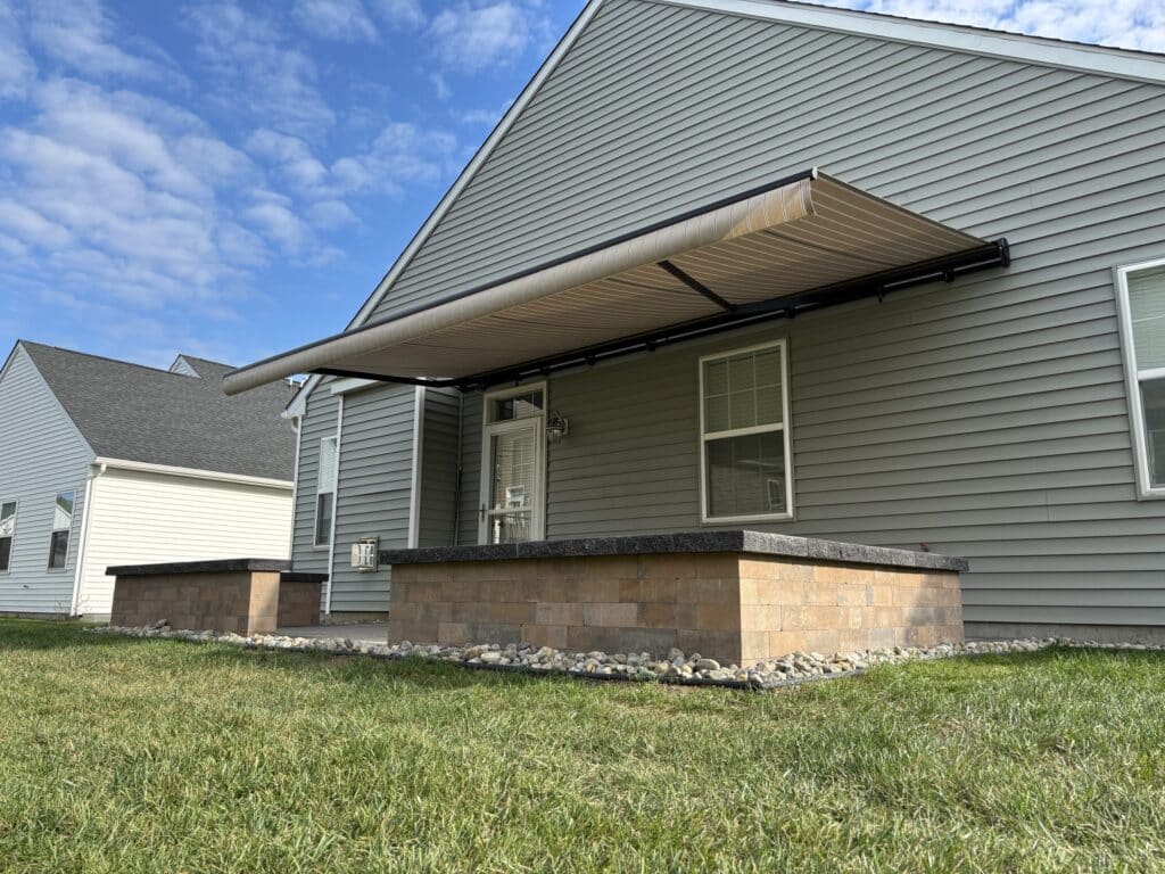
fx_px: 875
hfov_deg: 67.3
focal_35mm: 26
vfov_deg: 53.1
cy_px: 437
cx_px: 582
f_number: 1.6
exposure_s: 1/1233
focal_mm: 5.96
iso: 50
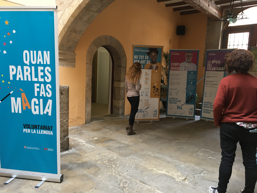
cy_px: 96
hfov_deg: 61.7
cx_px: 128
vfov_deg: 48.2
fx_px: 215
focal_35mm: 29
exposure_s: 1/33
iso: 160
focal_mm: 4.15
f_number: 2.2
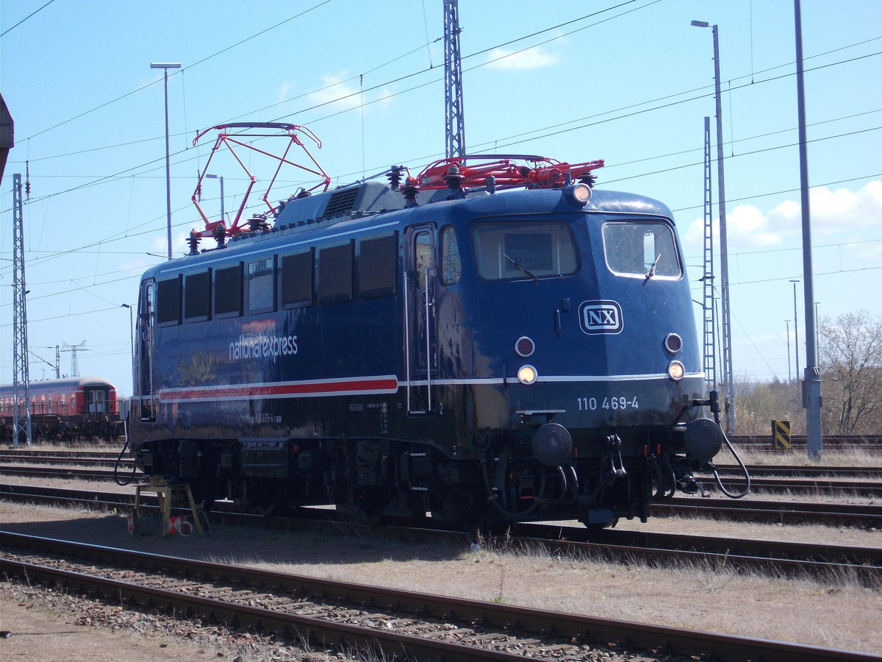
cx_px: 441
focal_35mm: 113
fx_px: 2879
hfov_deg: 17.4
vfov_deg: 13.1
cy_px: 331
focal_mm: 20.1
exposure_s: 1/200
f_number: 6
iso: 80
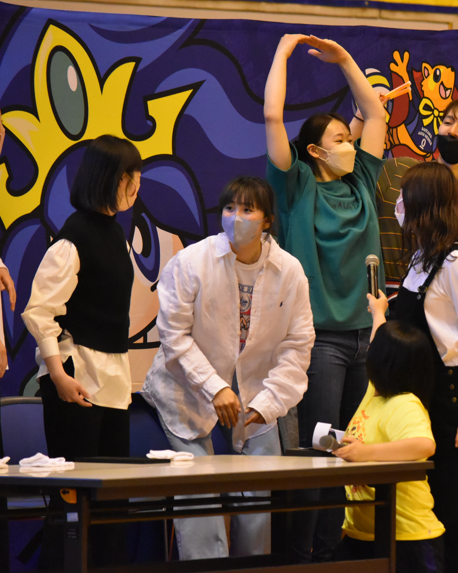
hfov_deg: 5.2
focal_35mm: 296
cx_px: 366
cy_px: 286
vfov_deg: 6.5
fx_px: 5015
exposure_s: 1/500
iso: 5600
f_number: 4.8
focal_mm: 140
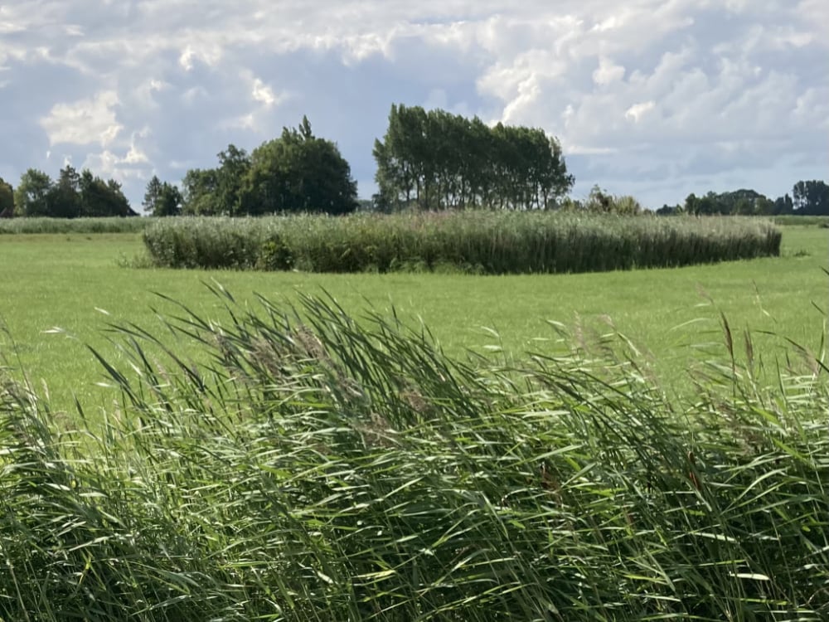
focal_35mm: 28
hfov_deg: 63.4
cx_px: 414
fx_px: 671
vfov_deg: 49.7
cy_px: 311
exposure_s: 1/3436
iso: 25
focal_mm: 4
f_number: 1.8
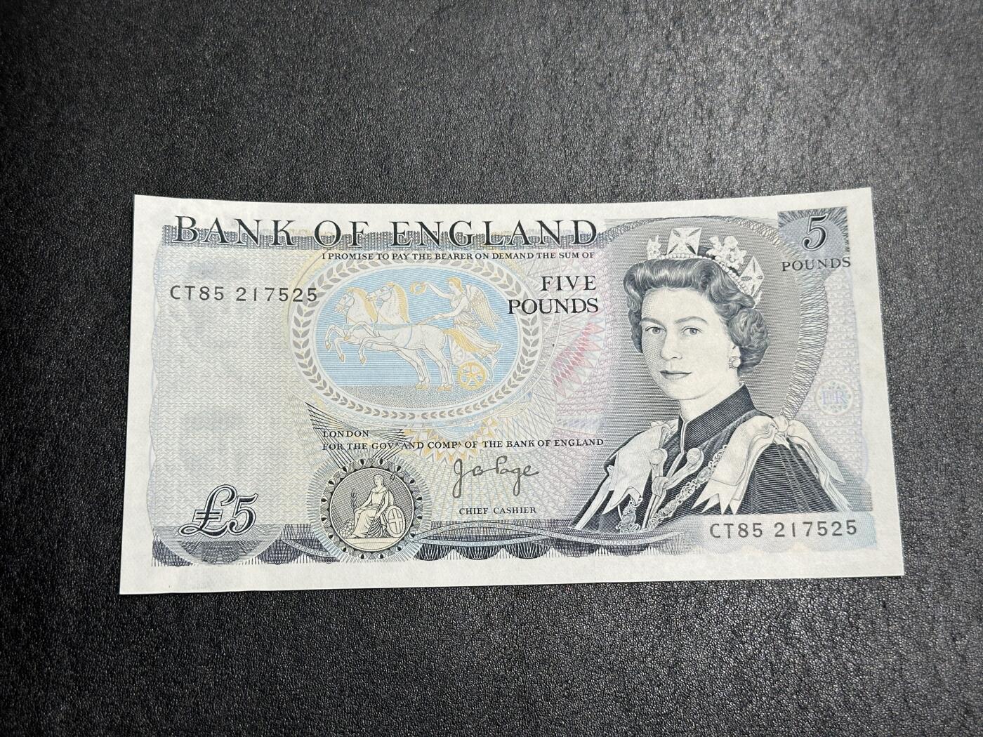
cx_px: 492
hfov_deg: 39.7
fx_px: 1363
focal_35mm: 48
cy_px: 368
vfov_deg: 30.3
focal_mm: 6.86
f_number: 1.78
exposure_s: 1/50
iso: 80
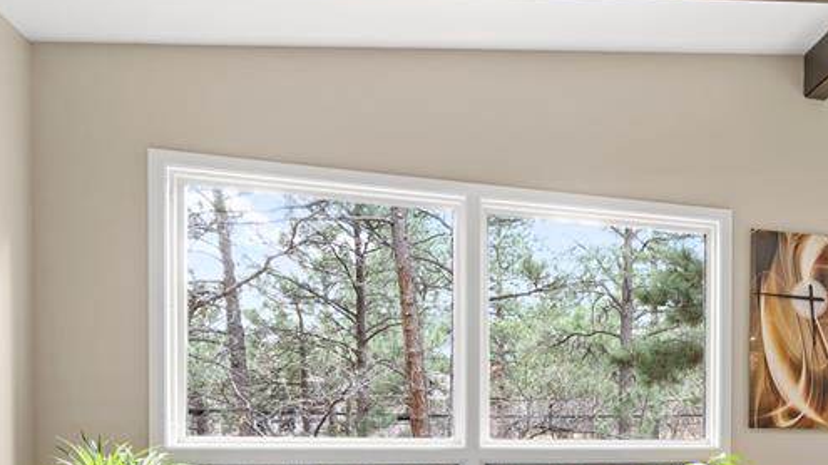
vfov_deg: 28.9
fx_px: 856
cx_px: 790
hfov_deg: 45.3
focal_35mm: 39
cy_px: 442
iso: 100
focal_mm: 18
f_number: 11
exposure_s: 4
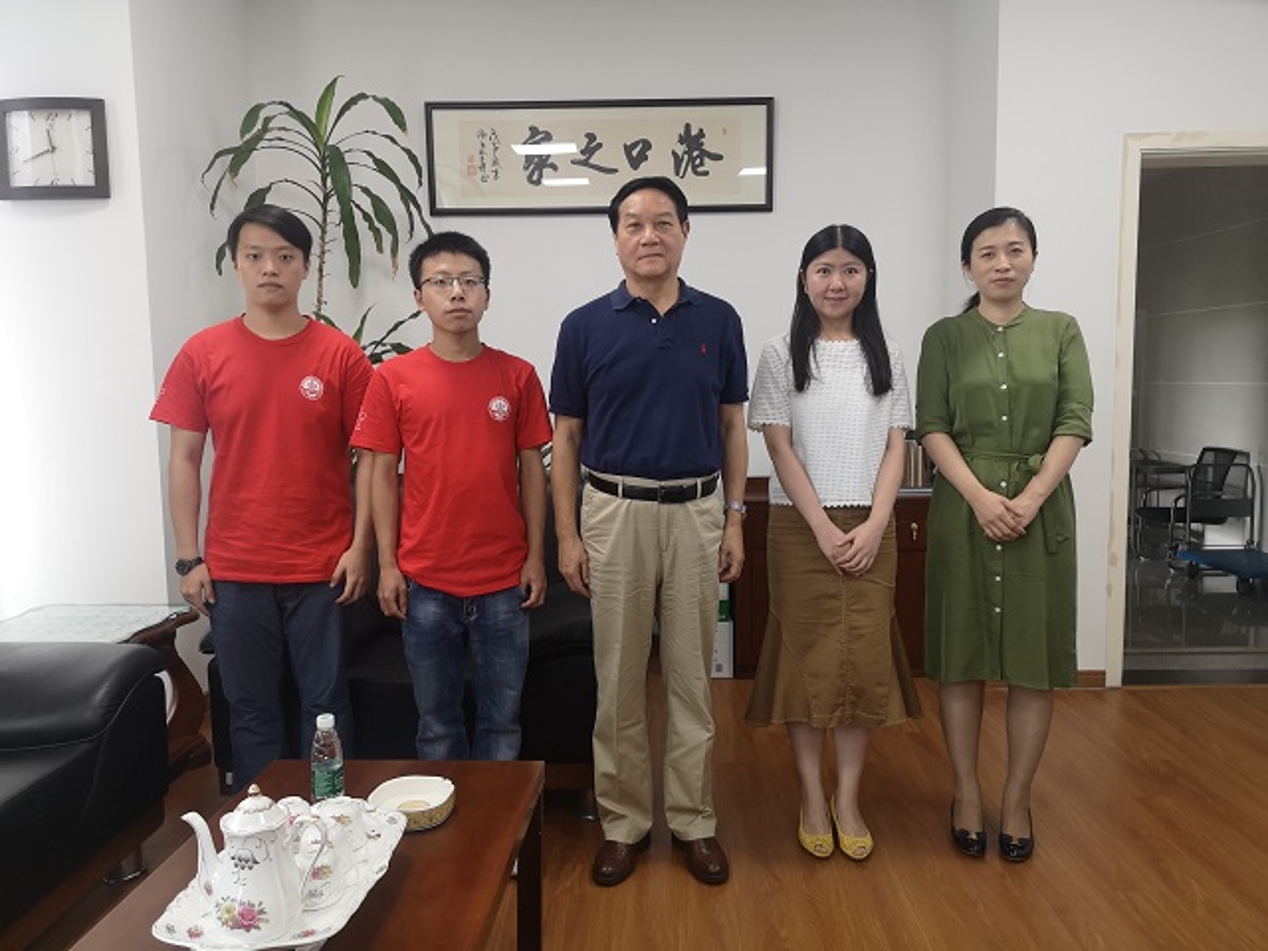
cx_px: 634
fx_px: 989
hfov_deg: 65.3
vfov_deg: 51.4
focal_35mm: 27
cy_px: 476
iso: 200
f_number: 1.8
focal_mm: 5.58
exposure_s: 1/60
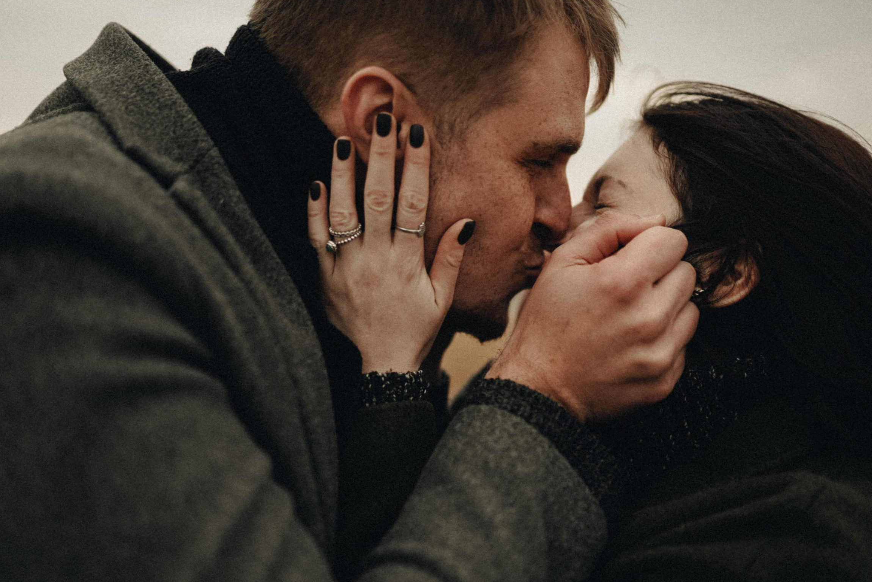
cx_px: 437
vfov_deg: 34.2
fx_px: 945
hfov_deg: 49.5
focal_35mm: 39
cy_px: 301
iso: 200
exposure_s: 1/1600
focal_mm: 35
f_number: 1.4
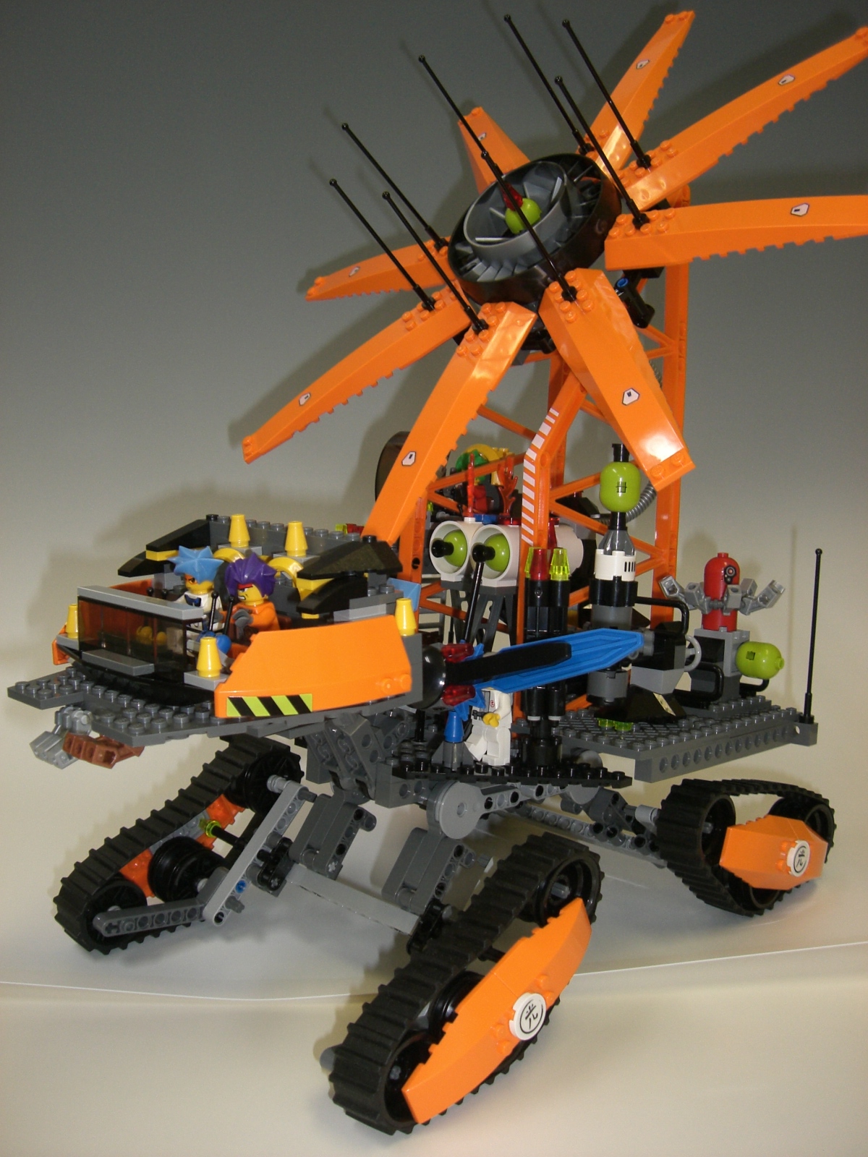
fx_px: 1270
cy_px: 578
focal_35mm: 38
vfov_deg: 49.0
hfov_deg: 37.7
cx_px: 434
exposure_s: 1/60
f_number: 2.7
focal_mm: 6.2
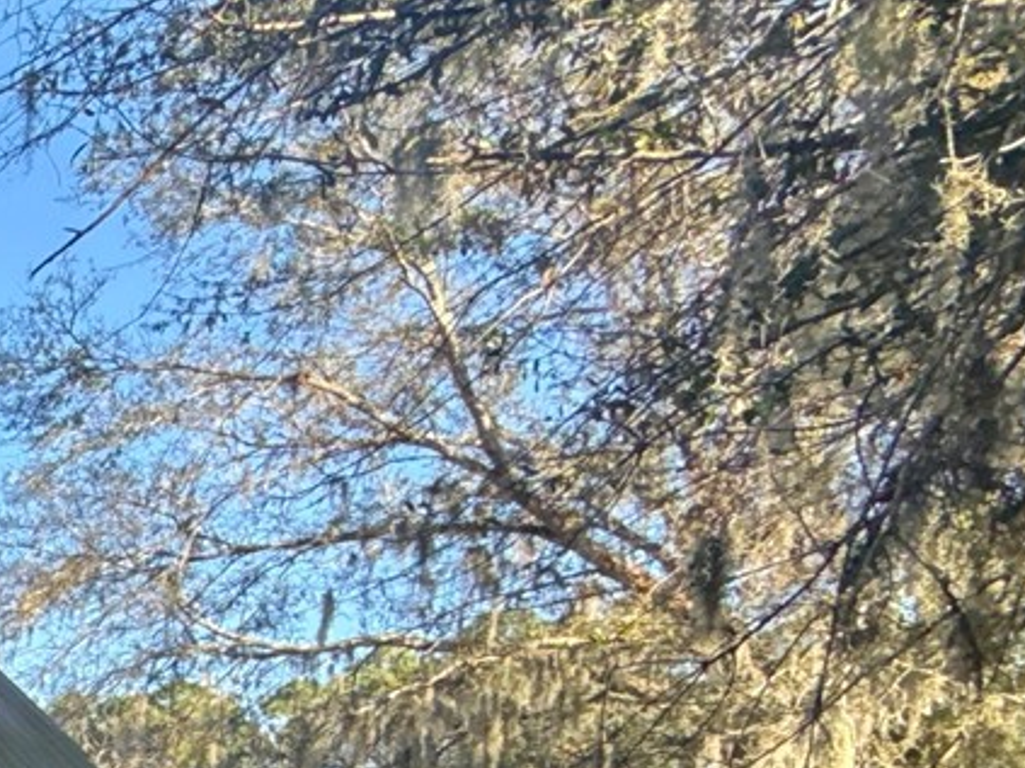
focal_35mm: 53
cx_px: -807
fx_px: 1569
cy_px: 1064
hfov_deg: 22.2
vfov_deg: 23.5
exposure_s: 1/233
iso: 64
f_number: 2.2
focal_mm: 2.22
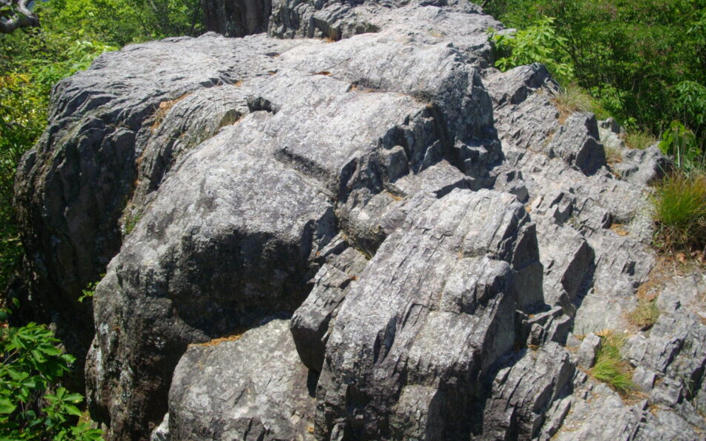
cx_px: 332
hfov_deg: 47.2
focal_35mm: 42
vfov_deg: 30.4
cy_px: 168
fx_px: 808
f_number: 5.6
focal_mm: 6.2
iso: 100
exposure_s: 1/320
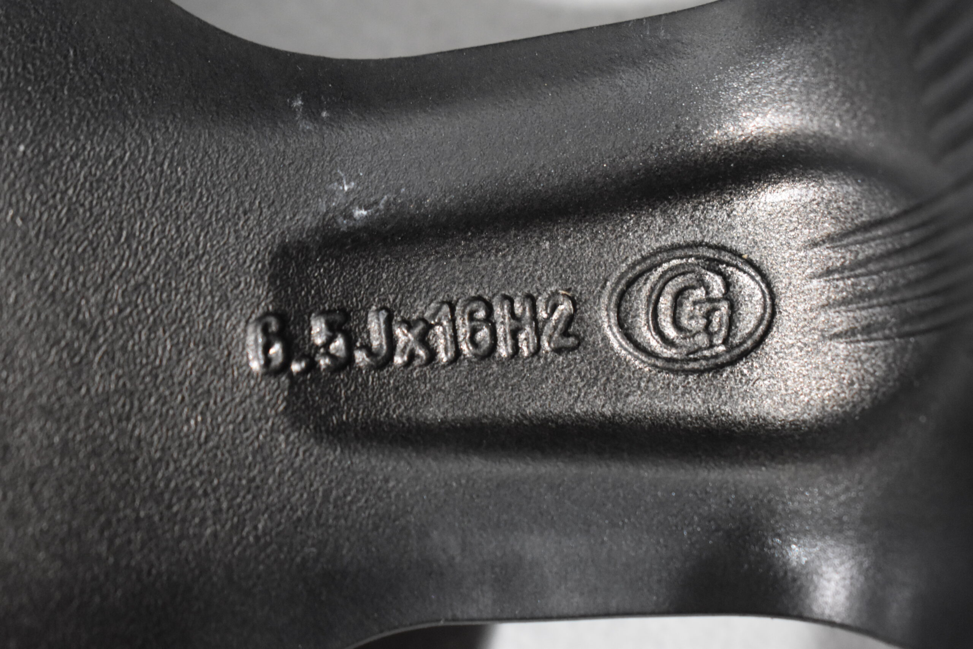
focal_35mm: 82
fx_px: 2230
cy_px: 324
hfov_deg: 24.6
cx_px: 486
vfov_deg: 16.6
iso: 2800
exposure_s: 1/60
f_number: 5.6
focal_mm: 55
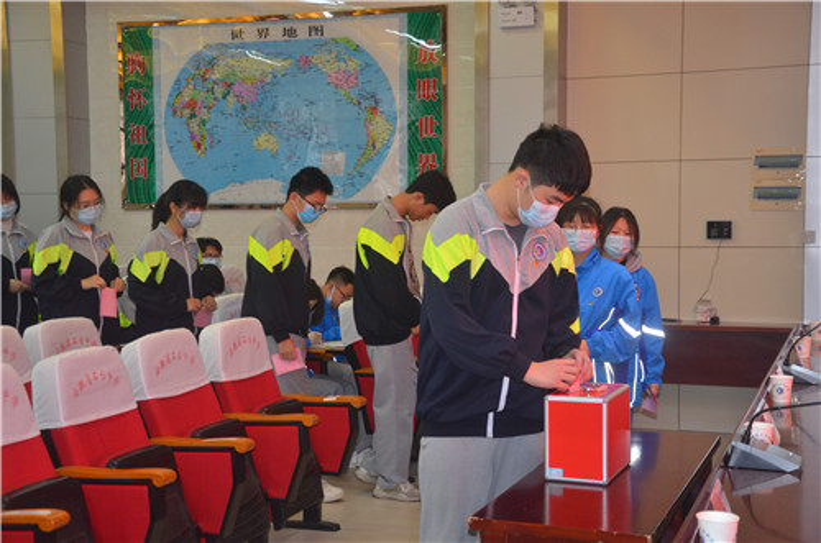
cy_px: 272
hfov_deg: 37.9
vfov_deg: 25.6
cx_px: 410
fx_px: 1195
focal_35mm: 52
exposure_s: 1/60
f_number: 4.5
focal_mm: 35
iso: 800
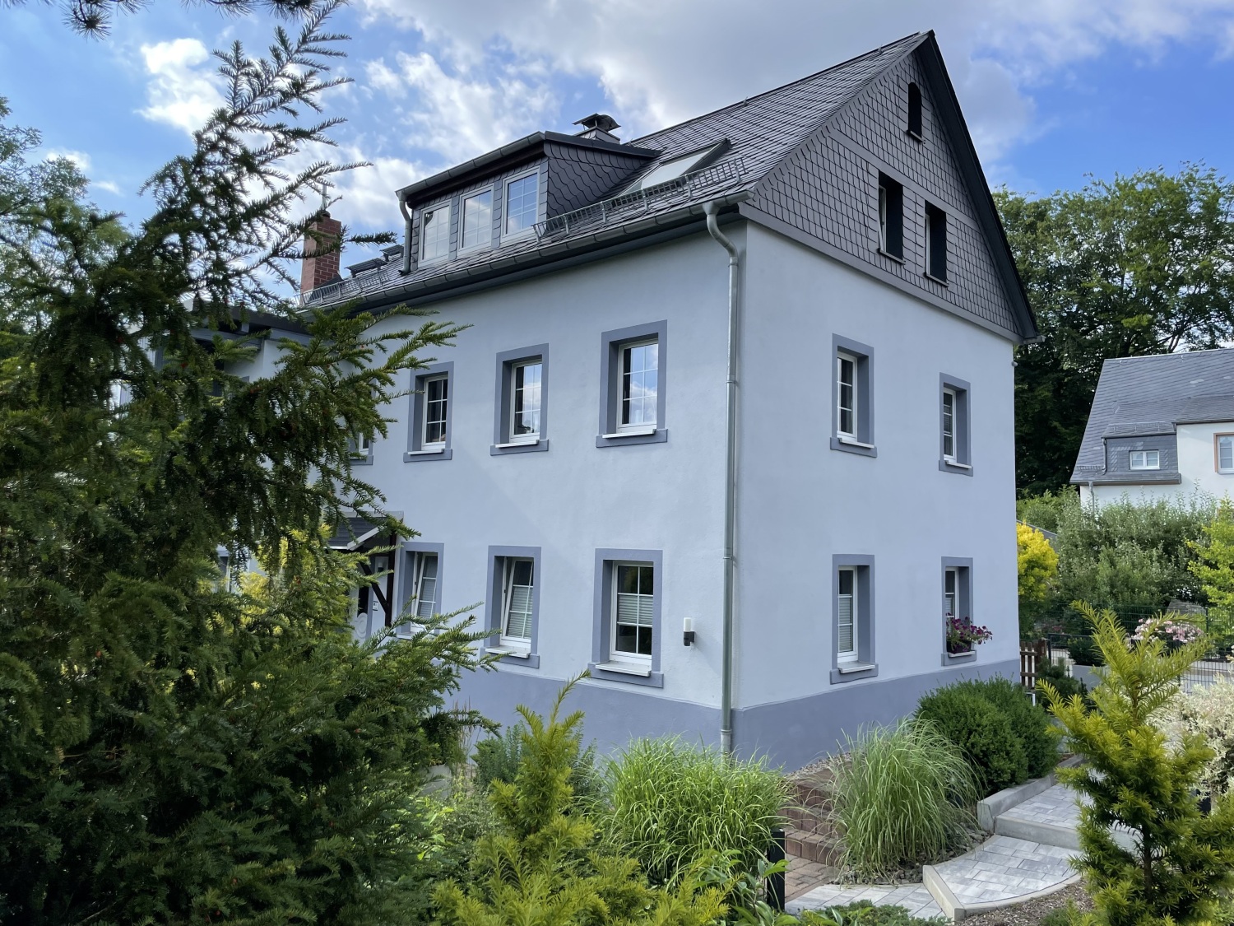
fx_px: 927
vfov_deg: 53.1
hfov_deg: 67.3
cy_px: 463
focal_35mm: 26
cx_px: 617
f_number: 1.6
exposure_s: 1/1435
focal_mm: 4.2
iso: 32
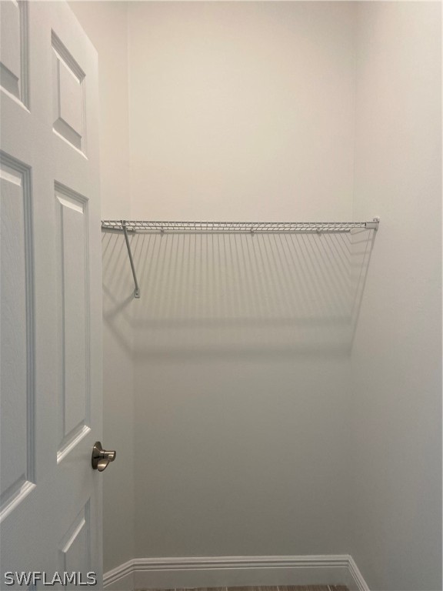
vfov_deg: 67.3
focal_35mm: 26
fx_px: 444
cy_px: 296
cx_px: 222
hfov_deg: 53.1
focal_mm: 4.25
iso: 125
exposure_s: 1/120
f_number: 1.8
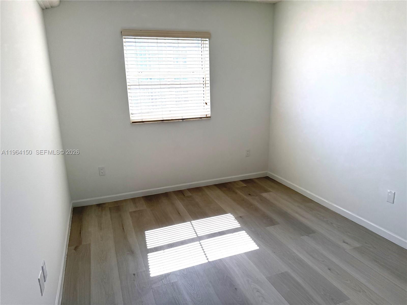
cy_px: 152
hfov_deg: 71.6
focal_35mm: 24
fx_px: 282
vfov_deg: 56.8
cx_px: 204
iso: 100
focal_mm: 6.76
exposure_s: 1/715
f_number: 1.78
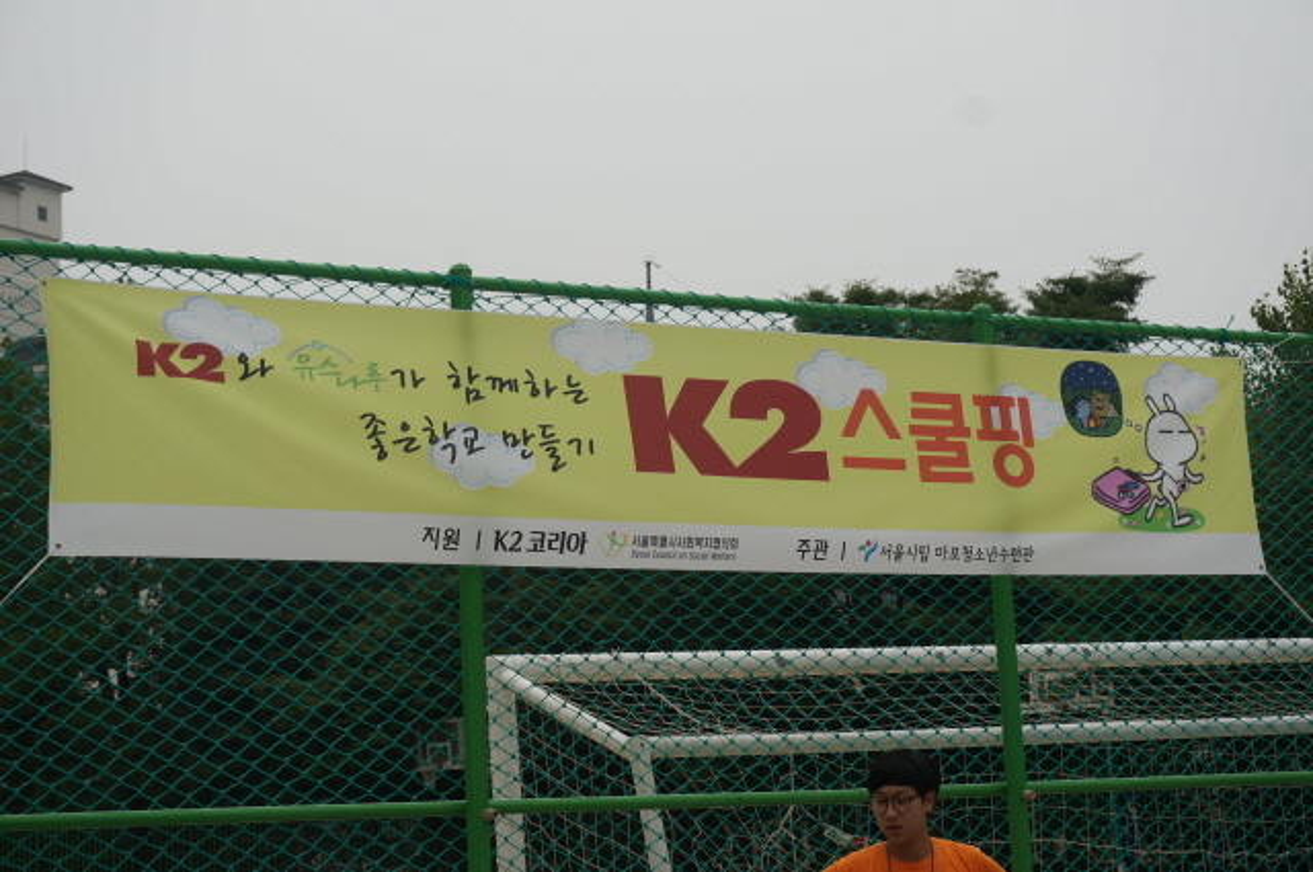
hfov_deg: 27.6
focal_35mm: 74
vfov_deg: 18.5
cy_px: 436
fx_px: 2677
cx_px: 656
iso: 100
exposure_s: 1/200
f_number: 6.3
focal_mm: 49
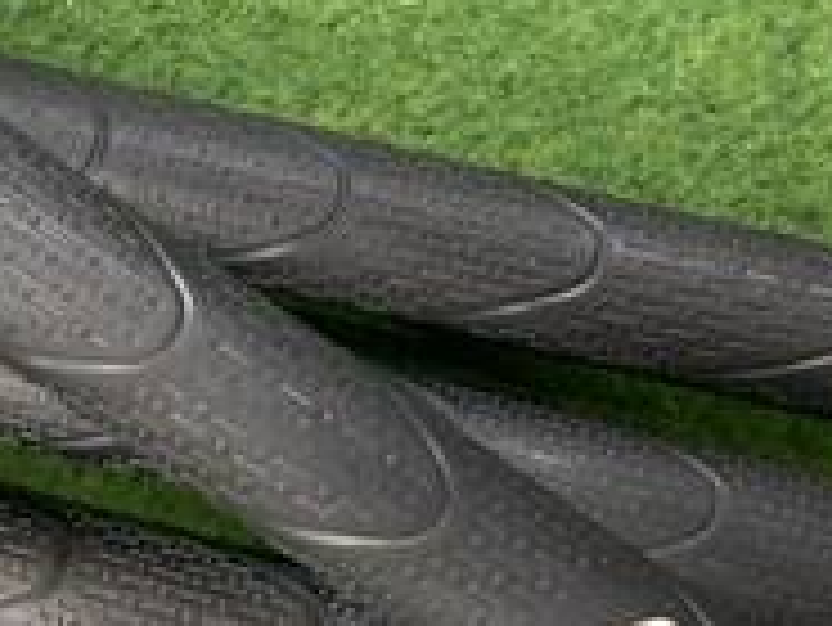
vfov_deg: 16.4
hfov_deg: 21.3
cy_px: 347
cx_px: 103
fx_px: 2165
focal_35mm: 90
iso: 320
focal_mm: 4.25
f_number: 1.8
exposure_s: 1/40
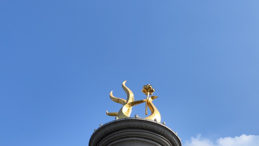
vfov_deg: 33.6
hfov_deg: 57.3
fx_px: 234
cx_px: 161
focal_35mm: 34
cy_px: 118
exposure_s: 1/4180
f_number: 1.9
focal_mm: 6.92
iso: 50
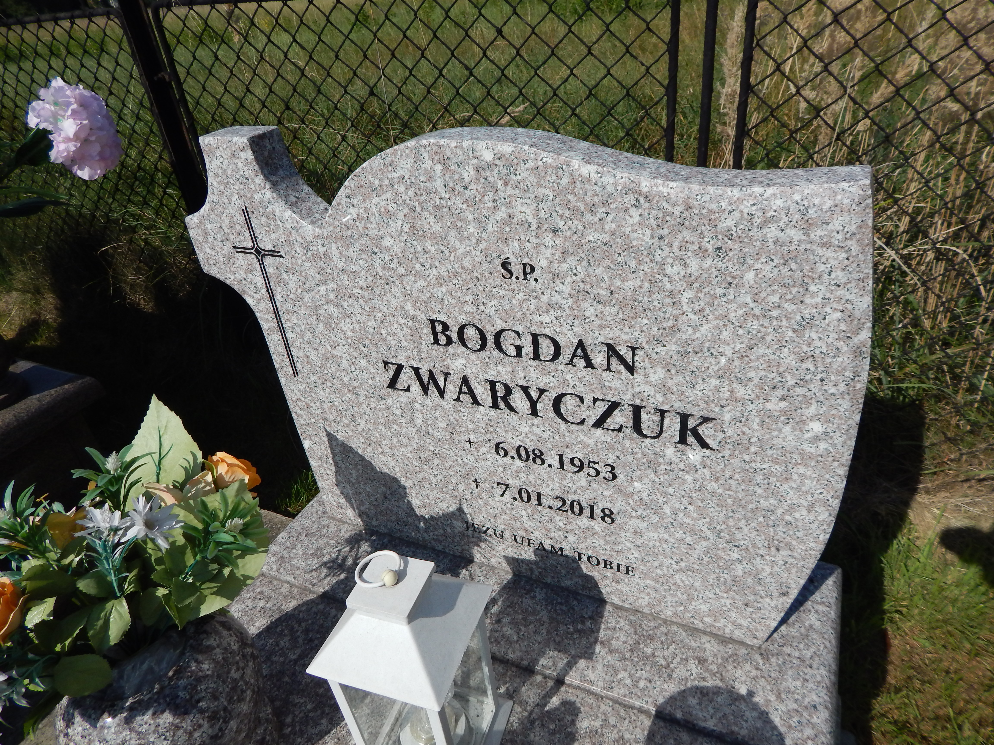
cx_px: 497
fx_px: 660
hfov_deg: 73.9
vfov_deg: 58.9
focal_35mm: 23
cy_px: 372
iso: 125
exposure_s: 1/1000
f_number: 6
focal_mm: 4
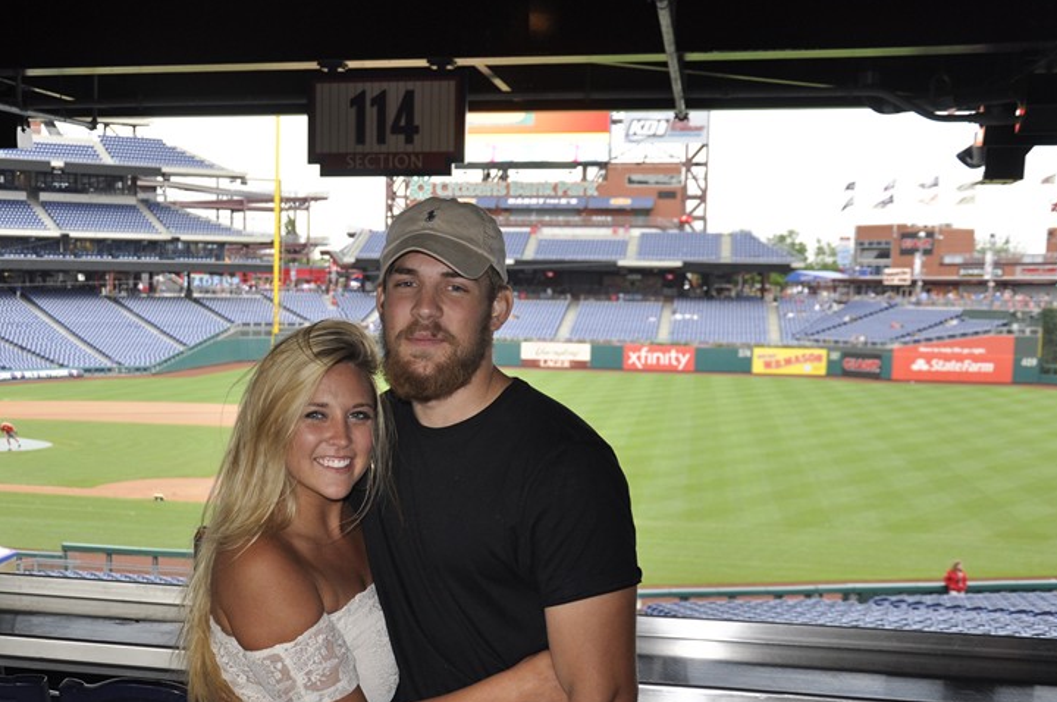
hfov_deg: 39.3
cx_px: 380
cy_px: 445
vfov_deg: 26.8
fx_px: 1466
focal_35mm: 50
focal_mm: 24
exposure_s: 1/125
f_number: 3.8
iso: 400
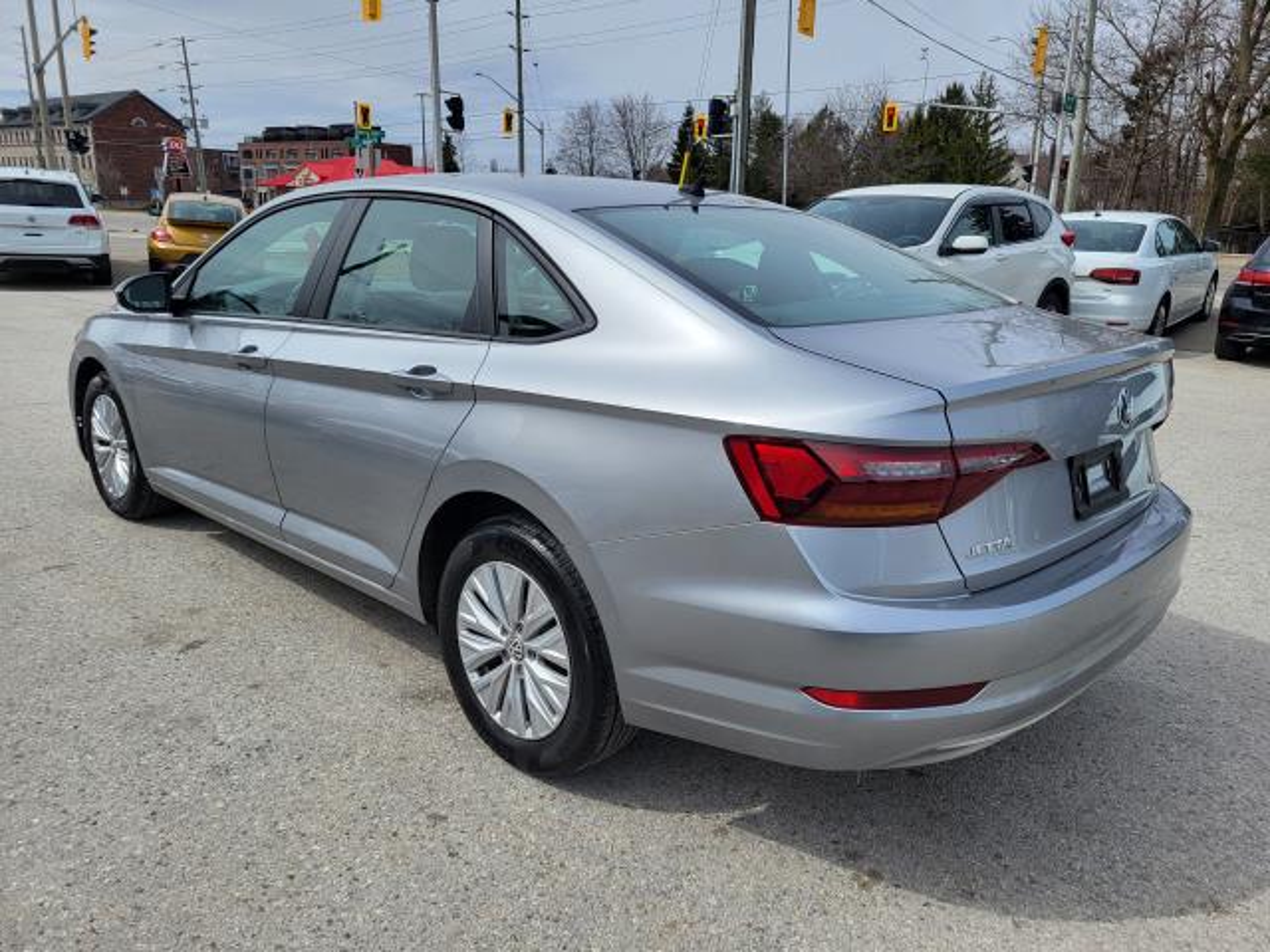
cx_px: 635
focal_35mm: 26
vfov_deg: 53.1
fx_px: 954
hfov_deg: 67.3
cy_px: 476
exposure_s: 1/2797
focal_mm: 5.4
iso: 40
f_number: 1.8
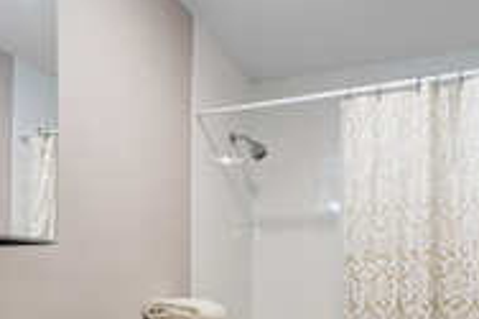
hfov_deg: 51.9
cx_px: 225
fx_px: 492
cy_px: 283
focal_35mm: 37
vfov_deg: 34.0
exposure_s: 1/10
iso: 800
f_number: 5.6
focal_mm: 16
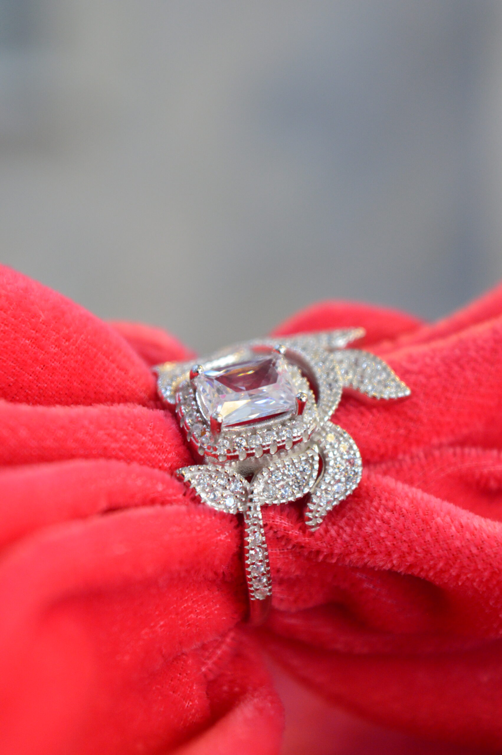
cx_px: 251
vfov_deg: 24.6
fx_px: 1729
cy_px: 378
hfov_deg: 16.5
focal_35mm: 82
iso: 800
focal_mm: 55
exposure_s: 1/60
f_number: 5.6
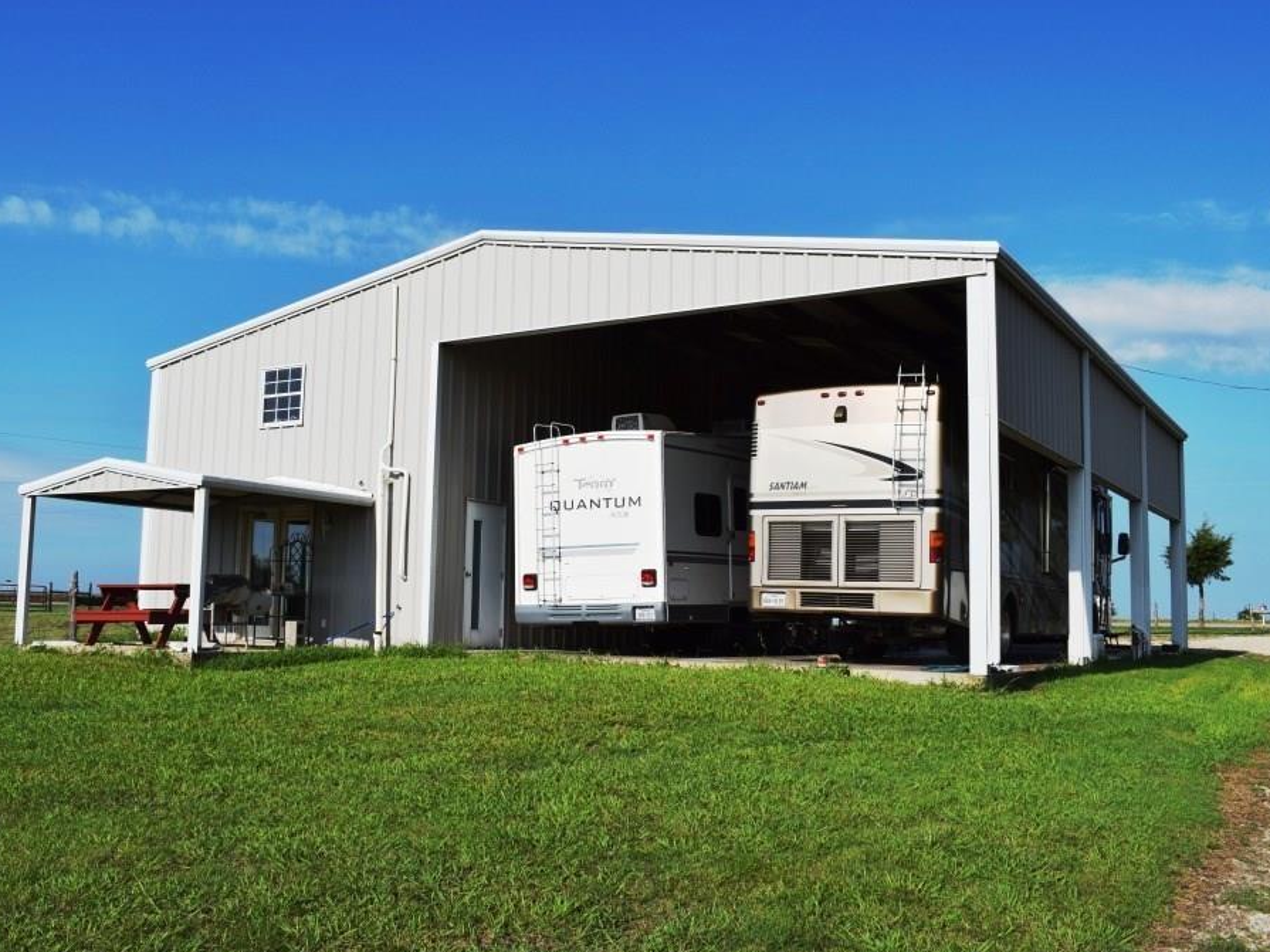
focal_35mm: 33
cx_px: 576
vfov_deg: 42.9
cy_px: 482
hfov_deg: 55.3
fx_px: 1211
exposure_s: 1/640
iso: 200
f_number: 13
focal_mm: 20
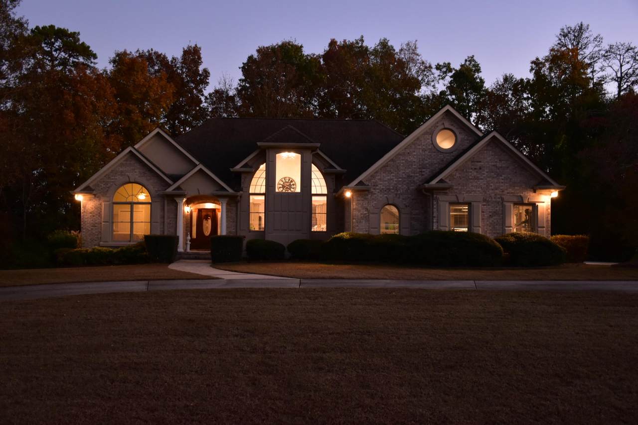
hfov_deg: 55.1
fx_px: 612
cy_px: 212
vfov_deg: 38.4
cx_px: 319
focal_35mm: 34
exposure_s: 1/30
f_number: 4
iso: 1100
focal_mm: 23
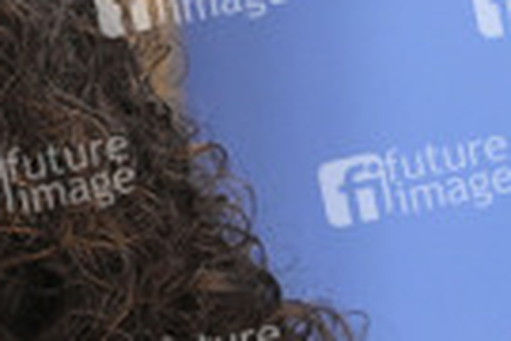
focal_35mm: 668
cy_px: 277
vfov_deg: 2.1
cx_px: -290
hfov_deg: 3.1
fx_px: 9481
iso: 4000
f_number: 7.1
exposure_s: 1/640
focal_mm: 200
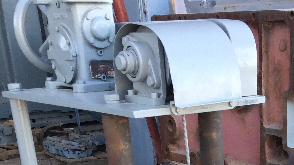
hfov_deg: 25.3
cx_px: 251
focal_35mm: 82
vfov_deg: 12.7
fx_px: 639
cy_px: 337
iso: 50
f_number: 2.2
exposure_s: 1/120
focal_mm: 4.15
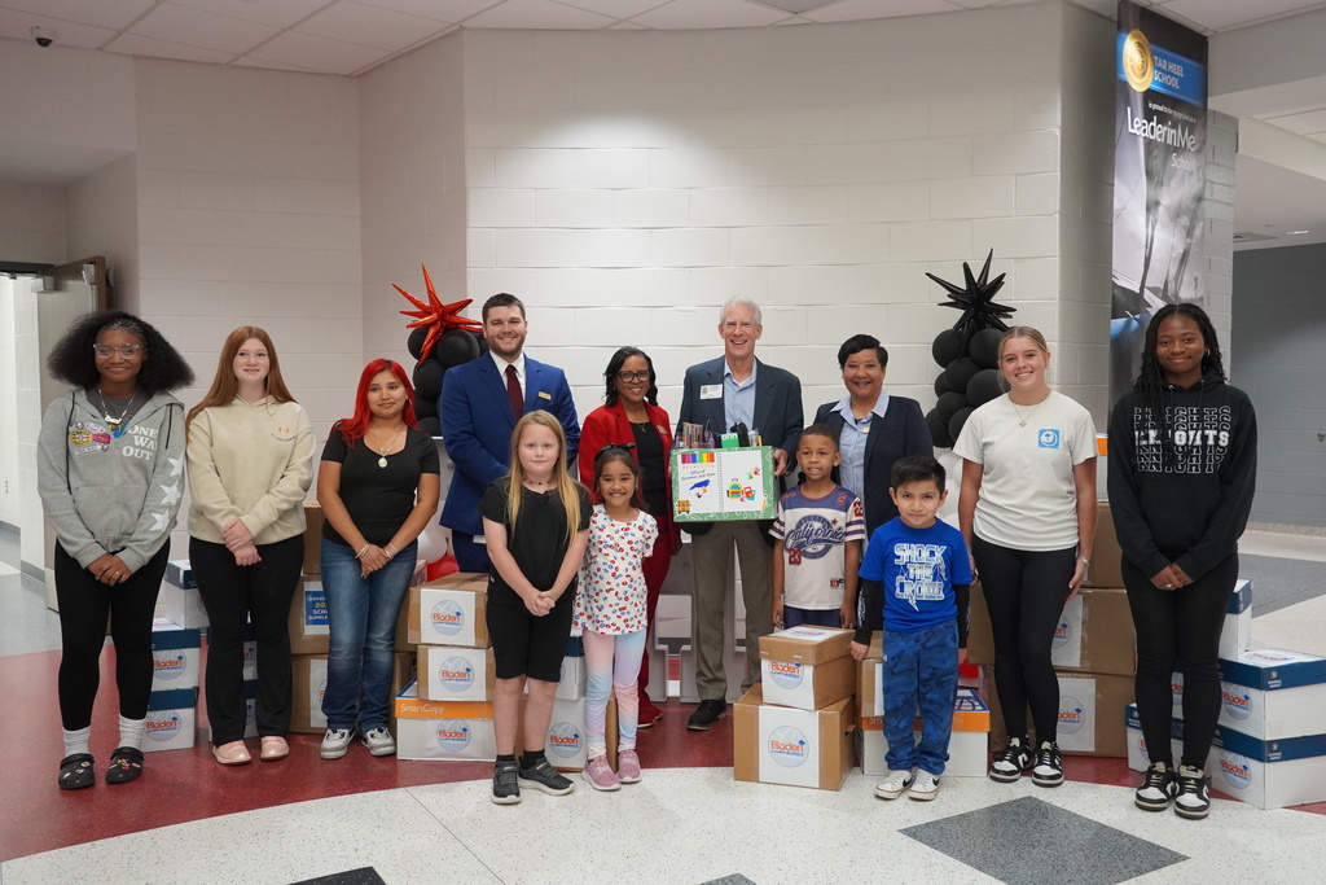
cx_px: 663
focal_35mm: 30
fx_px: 1105
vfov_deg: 43.6
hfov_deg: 61.9
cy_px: 442
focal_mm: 20
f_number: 4
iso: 1600
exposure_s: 1/160
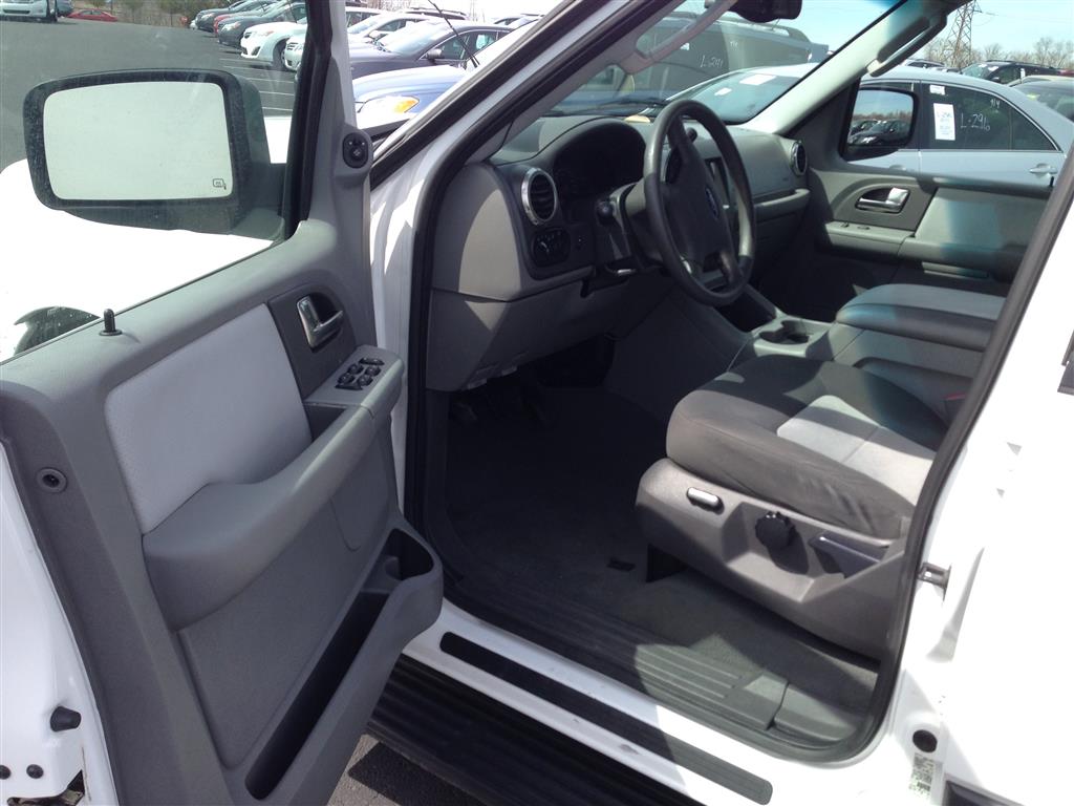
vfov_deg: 42.9
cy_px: 403
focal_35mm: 33
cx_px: 537
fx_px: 1024
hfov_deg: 55.4
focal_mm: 4.13
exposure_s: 1/589
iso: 50
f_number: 2.4
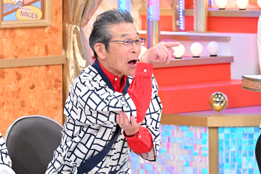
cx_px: 130
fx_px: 1305
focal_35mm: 180
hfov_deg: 11.4
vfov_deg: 7.6
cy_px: 87
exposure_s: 1/400
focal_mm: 120
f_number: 5
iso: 4000
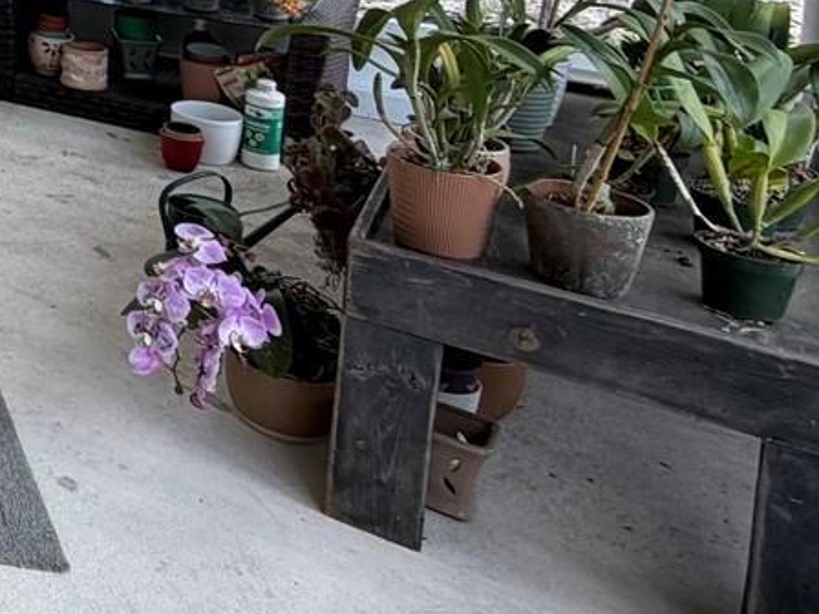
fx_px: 1183
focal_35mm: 50
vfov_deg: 25.2
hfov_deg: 24.4
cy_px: -179
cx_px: -539
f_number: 2.2
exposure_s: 1/144
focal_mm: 2.22
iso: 40
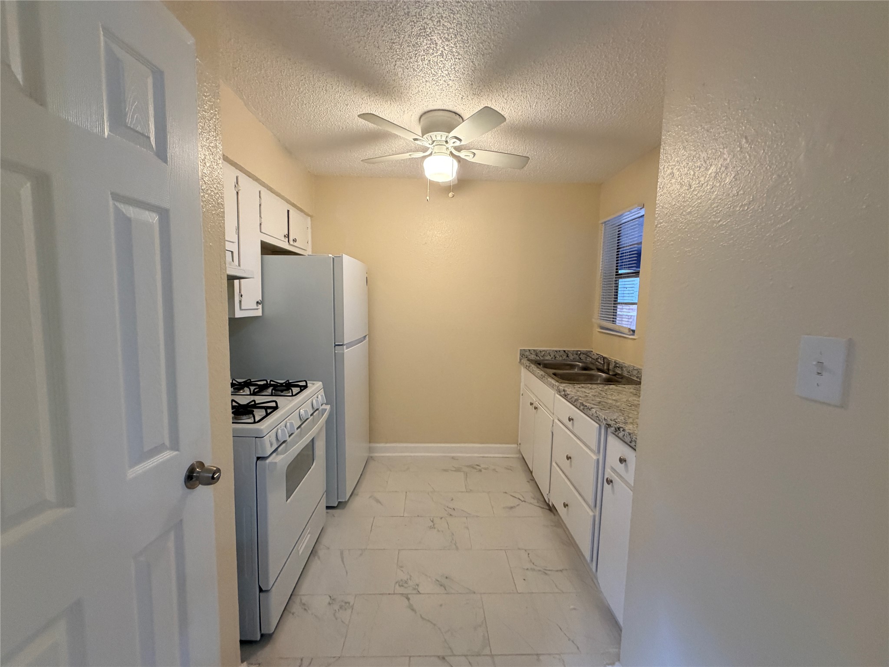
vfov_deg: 85.7
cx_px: 444
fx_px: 360
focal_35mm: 14
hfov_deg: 102.1
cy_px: 334
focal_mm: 2.22
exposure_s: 1/60
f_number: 2.2
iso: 250
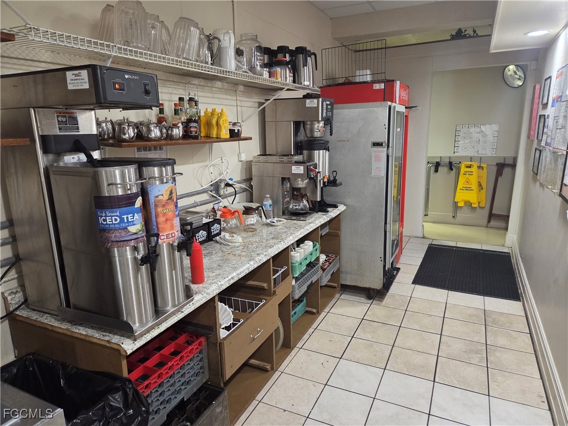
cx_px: 284
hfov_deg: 73.9
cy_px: 213
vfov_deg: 58.9
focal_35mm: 23
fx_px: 377
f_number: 1.8
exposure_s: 1/120
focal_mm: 5.4
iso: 800
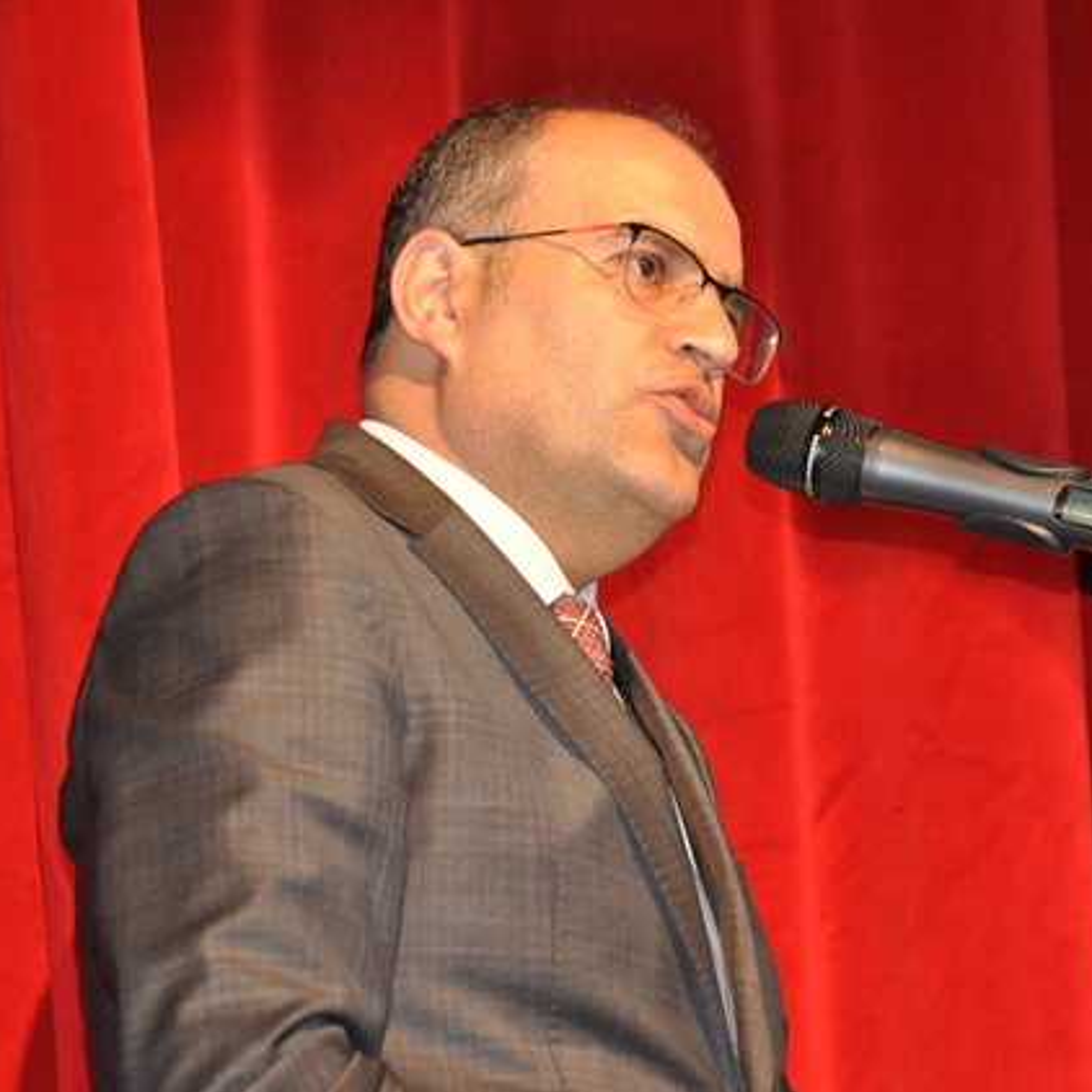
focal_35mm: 203
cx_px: 613
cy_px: 545
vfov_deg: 8.6
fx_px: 7232
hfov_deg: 8.6
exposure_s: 1/60
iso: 1250
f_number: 5.6
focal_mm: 105
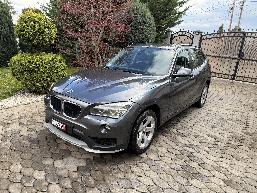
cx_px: 128
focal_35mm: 24
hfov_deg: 71.6
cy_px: 96
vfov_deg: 56.8
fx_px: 178
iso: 100
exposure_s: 1/702
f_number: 1.78
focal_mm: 6.76
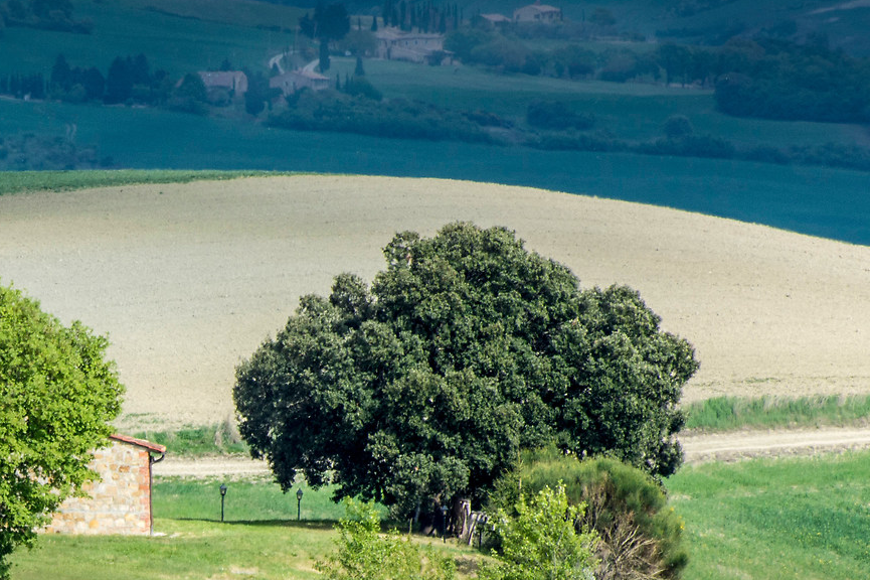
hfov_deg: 1.7
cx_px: -79
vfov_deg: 1.1
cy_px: 613
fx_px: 30171
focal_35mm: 1249
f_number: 11
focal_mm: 300
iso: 200
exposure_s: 1/200
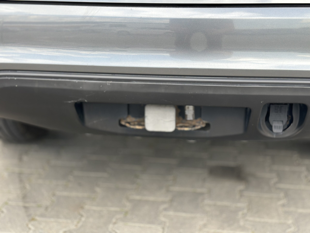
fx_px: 430
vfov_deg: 30.3
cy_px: 116
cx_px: 155
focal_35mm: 48
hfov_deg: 39.7
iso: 80
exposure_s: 1/469
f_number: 1.78
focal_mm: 6.86
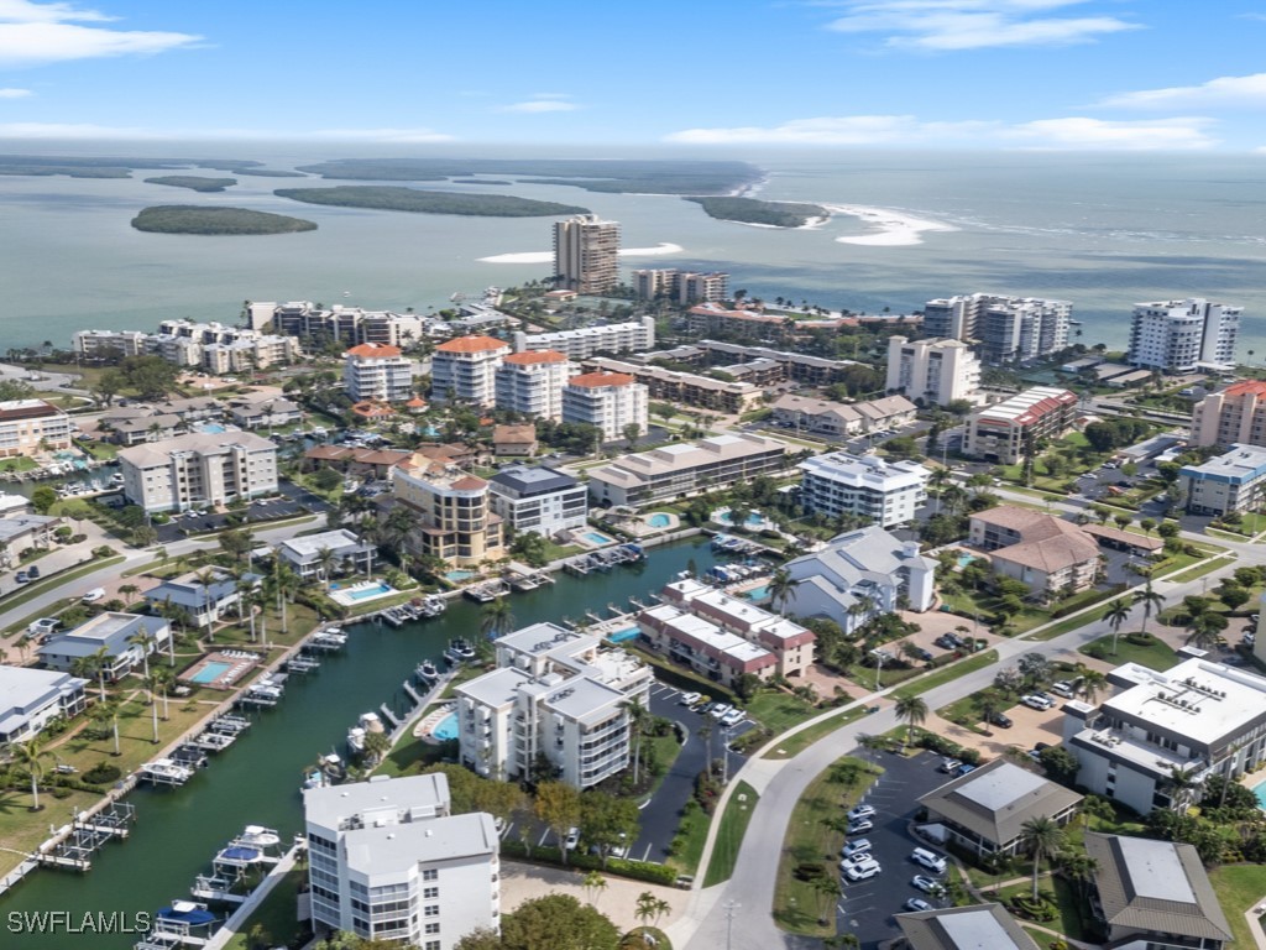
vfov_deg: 56.8
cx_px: 633
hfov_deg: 71.6
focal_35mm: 24
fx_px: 878
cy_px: 475
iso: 110
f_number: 1.7
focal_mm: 6.72
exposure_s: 1/5000
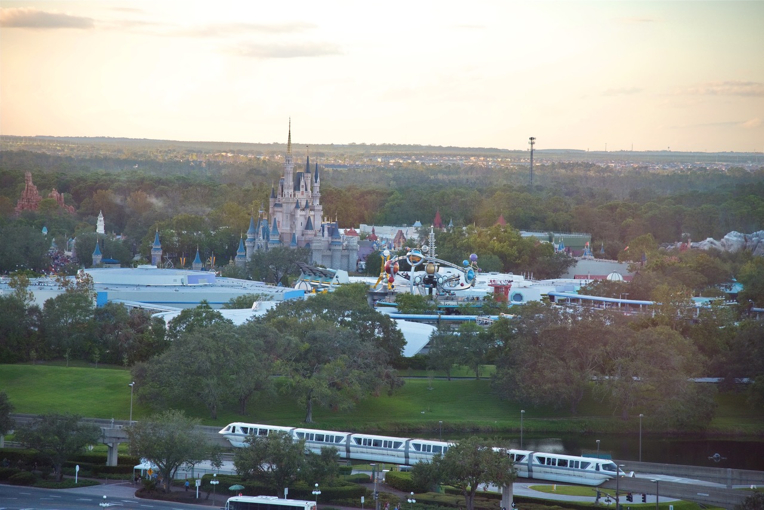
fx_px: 2547
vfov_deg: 11.4
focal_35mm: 120
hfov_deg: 17.1
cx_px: 382
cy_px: 255
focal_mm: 120
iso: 720
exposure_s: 1/250
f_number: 4
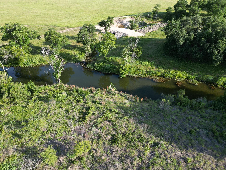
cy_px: 85
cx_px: 113
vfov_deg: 56.8
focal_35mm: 24
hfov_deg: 71.6
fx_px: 157
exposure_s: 1/800
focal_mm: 6.72
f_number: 1.7
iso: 110
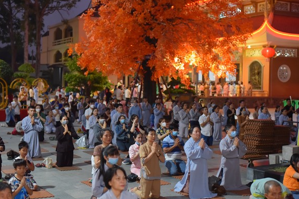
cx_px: 137
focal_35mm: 56
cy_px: 107
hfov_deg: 35.6
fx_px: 465
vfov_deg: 24.2
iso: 2000
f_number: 2.2
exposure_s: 1/200
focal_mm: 50
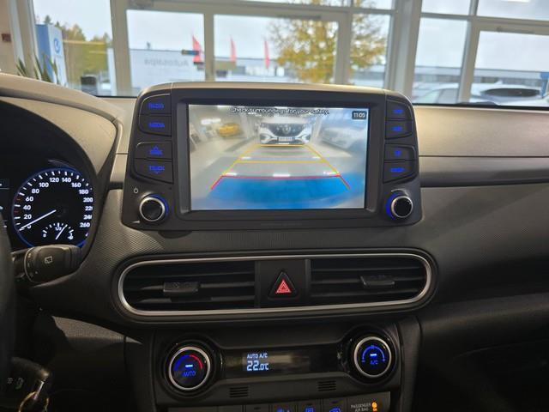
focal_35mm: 23
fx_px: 365
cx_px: 274
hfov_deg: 73.9
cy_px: 206
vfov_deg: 58.9
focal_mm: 6.3
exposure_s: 1/100
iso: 100
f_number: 1.7
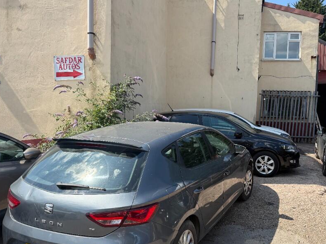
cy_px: 124
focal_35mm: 31
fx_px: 292
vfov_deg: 45.5
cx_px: 205
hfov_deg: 57.6
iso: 100
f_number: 1.78
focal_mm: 6.76
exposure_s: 1/3145
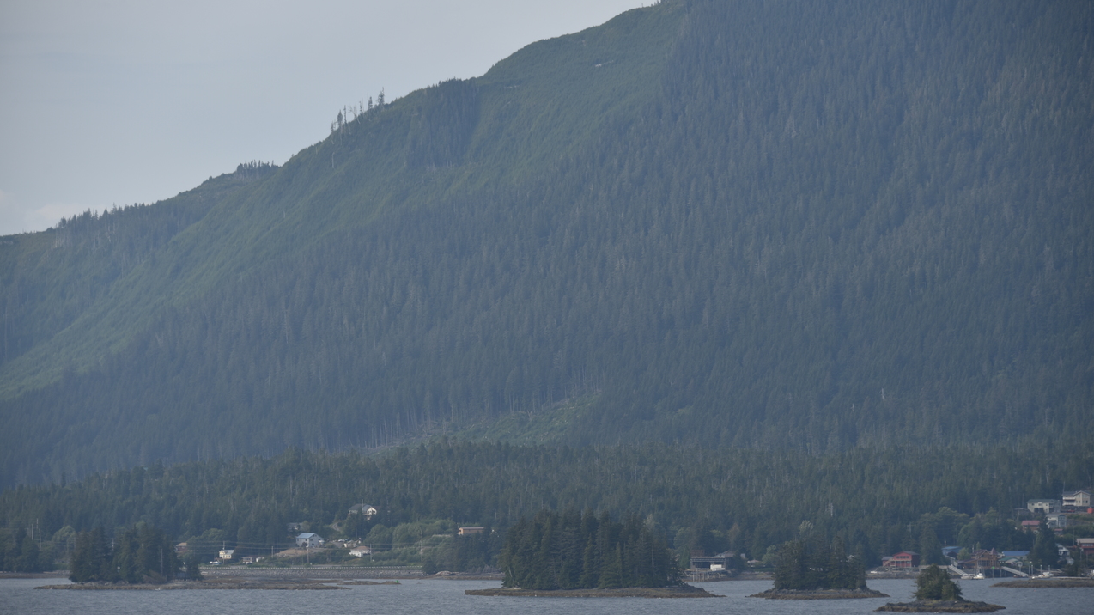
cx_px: 546
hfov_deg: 12.0
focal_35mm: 179
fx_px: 5191
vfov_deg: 6.8
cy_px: 340
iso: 100
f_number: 7.1
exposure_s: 1/400
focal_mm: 170
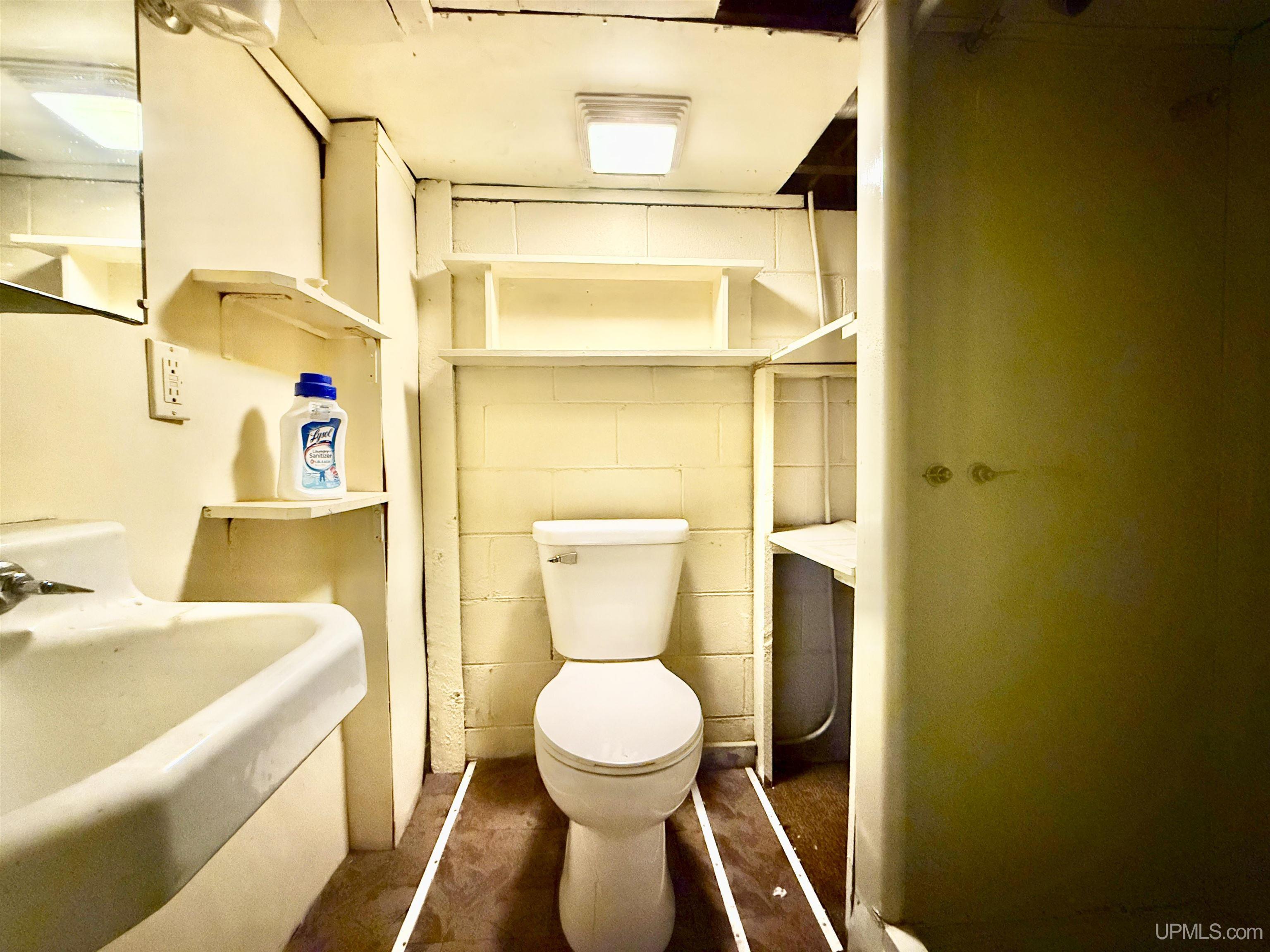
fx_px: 514
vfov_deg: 85.7
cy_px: 476
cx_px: 635
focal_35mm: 14
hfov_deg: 102.1
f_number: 2.2
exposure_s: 1/40
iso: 1250
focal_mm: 2.22
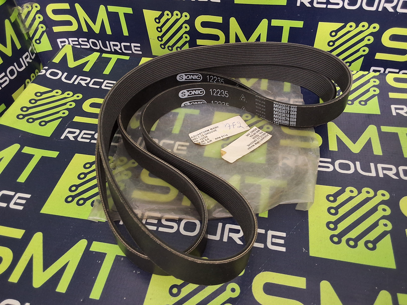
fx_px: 329
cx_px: 204
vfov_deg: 49.7
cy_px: 152
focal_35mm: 28
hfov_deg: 63.4
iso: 320
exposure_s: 1/24
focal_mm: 2.91
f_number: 1.9
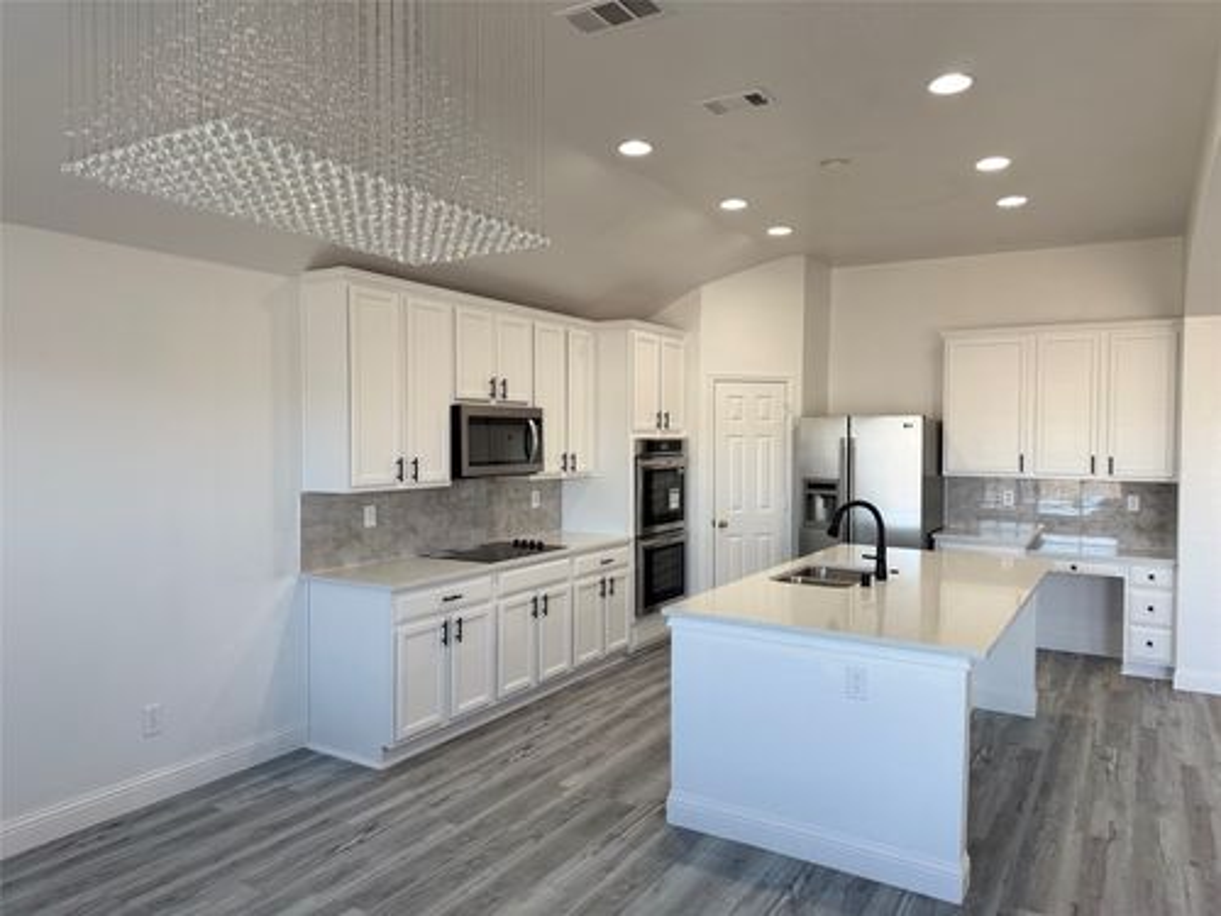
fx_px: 847
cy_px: 458
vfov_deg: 56.8
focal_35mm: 24
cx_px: 610
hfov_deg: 71.6
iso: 100
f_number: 1.78
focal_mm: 6.76
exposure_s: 1/120
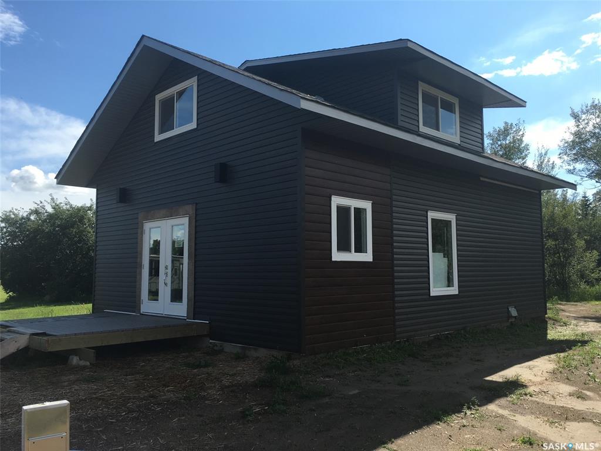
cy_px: 226
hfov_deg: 61.7
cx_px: 300
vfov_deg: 48.2
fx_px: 503
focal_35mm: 29
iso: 25
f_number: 2.2
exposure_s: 1/1068
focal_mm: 4.15
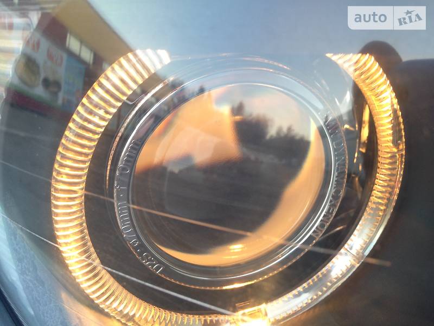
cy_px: 163
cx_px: 217
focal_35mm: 33
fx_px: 414
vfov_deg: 42.9
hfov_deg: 55.4
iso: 50
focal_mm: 4.1
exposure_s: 1/20
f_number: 2.4
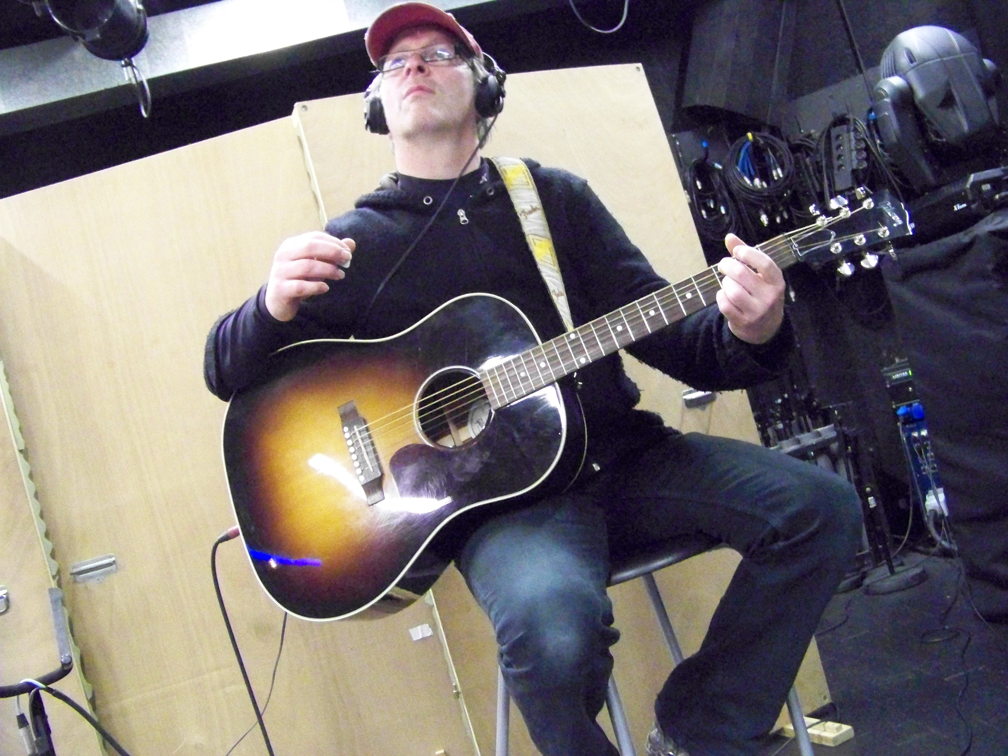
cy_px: 378
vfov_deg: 39.7
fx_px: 1048
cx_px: 504
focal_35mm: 36
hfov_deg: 51.4
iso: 1600
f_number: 2.8
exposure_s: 1/13
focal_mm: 5.85
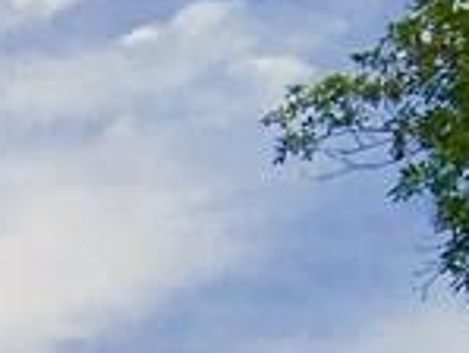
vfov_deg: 6.6
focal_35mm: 199
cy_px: 1195
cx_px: -1127
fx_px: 2698
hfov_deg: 7.9
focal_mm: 4.15
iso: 25
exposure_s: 1/2331
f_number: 2.2
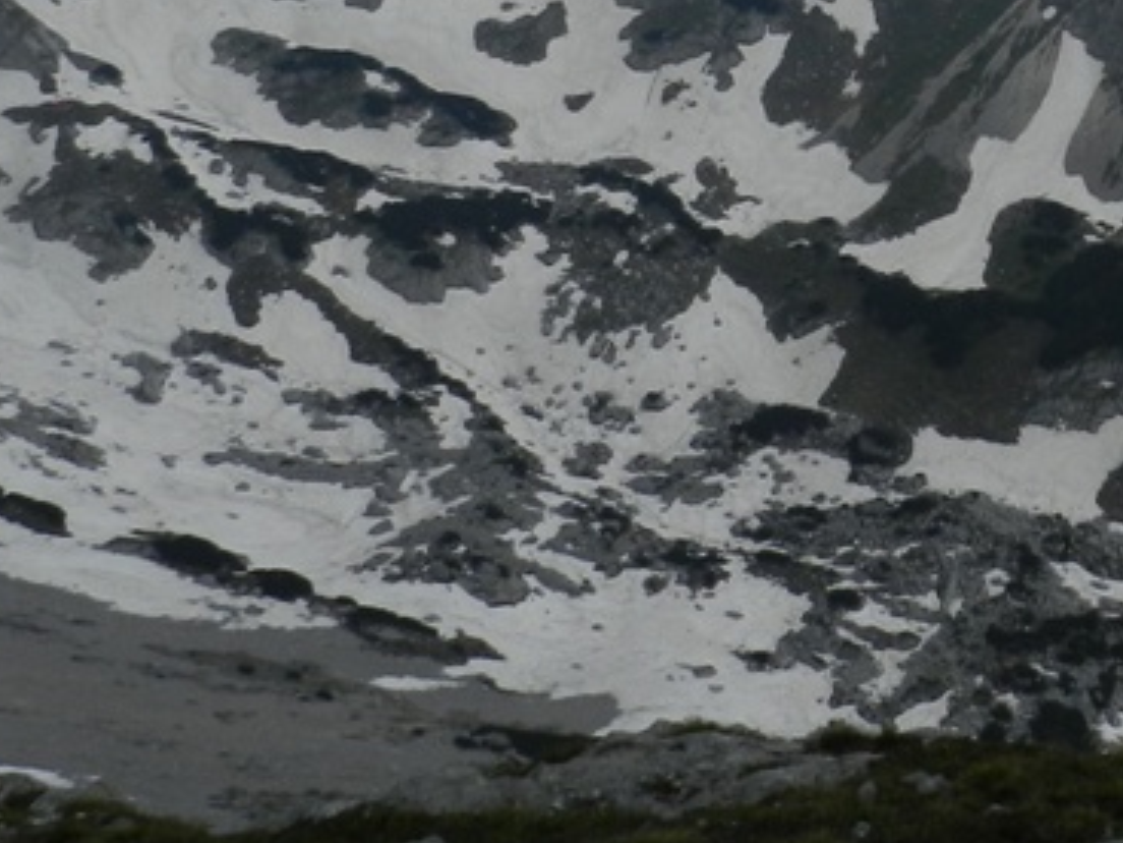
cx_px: 980
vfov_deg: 21.3
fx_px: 2076
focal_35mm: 64
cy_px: -177
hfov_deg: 29.2
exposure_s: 1/800
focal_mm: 4
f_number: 4.5
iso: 160
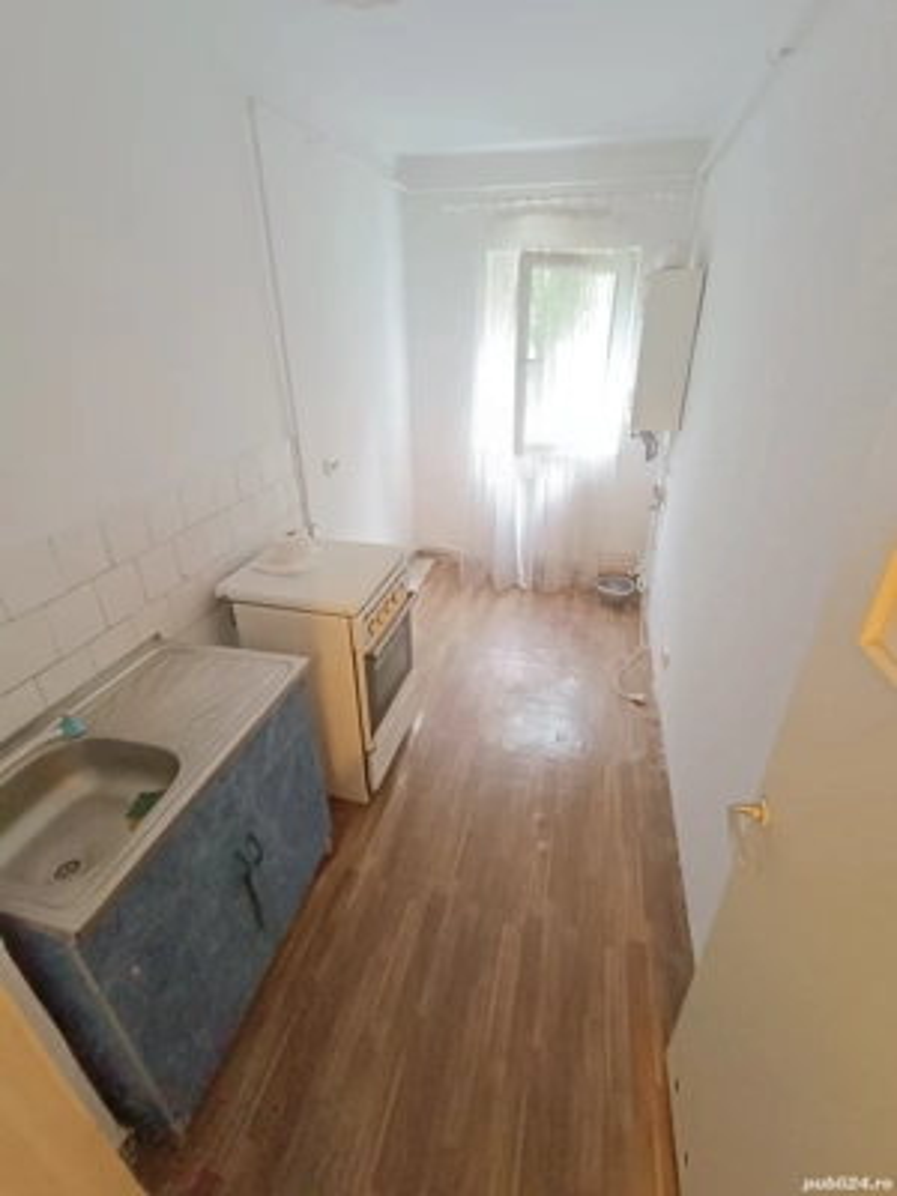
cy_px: 598
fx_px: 553
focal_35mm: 16
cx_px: 448
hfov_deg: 78.1
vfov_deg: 94.5
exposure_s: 1/33.3
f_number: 2.2
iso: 765
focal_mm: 1.66
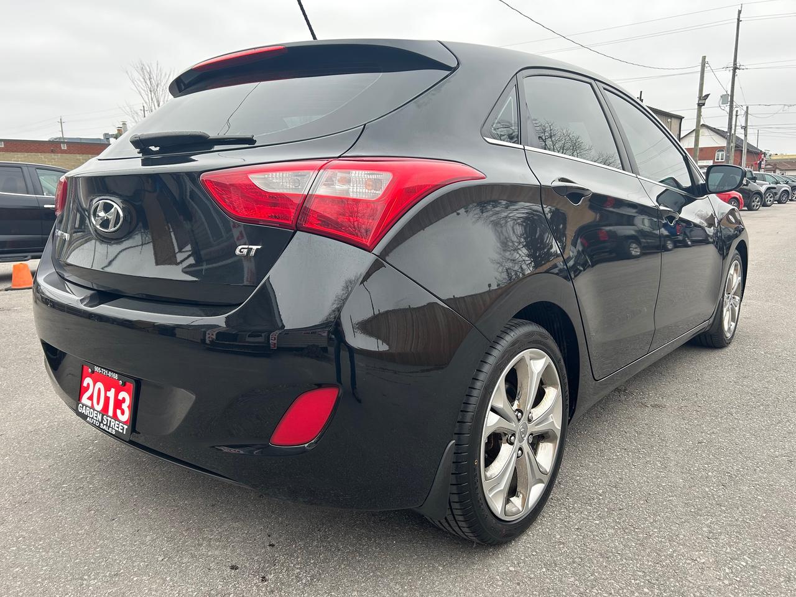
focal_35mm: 26
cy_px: 298
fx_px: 598
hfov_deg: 67.3
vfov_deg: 53.1
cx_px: 398
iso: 50
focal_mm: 5.7
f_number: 1.5
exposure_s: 1/335
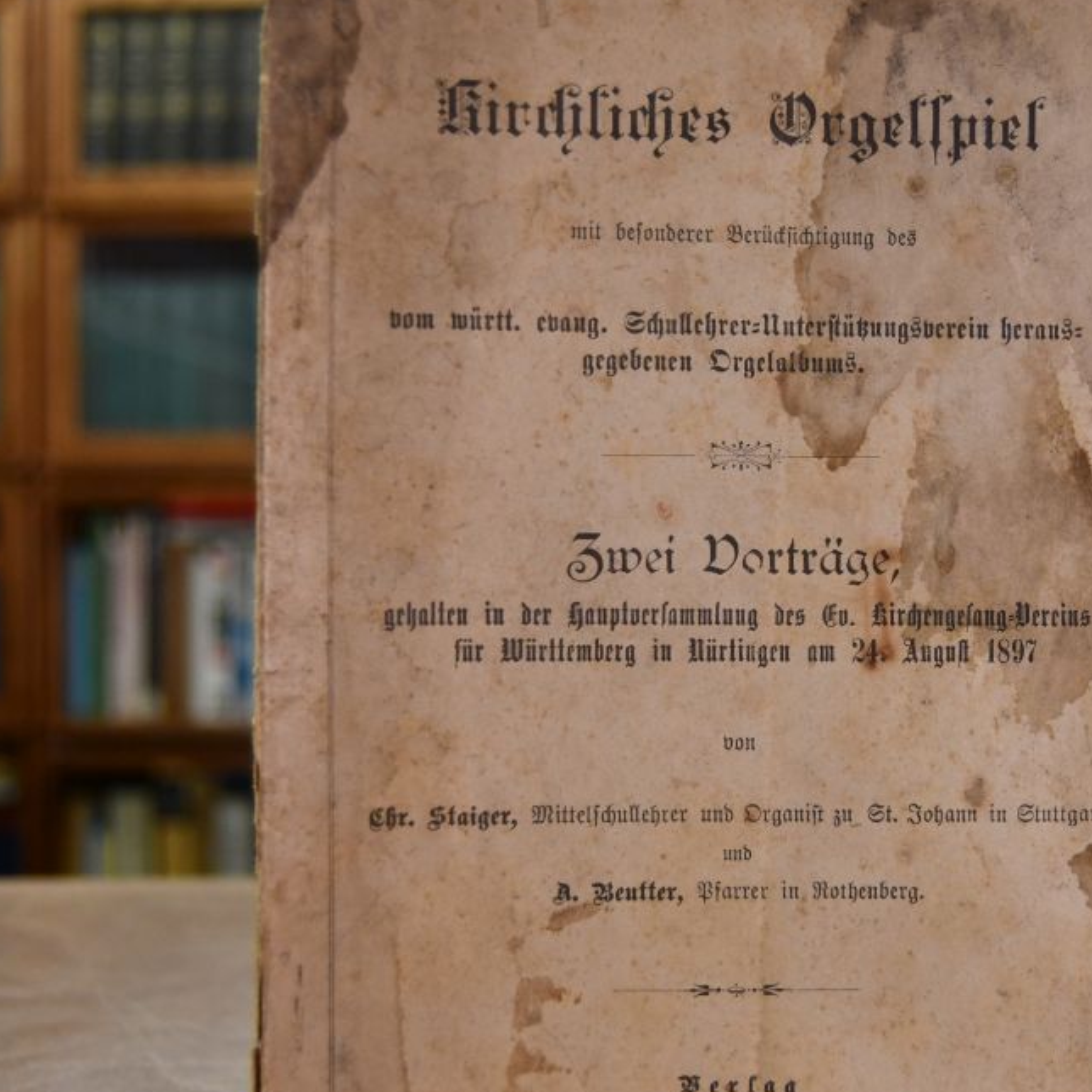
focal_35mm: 61
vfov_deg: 28.1
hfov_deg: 27.9
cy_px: 606
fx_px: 2177
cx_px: 770
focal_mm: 22
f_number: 3.5
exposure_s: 1/125
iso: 800
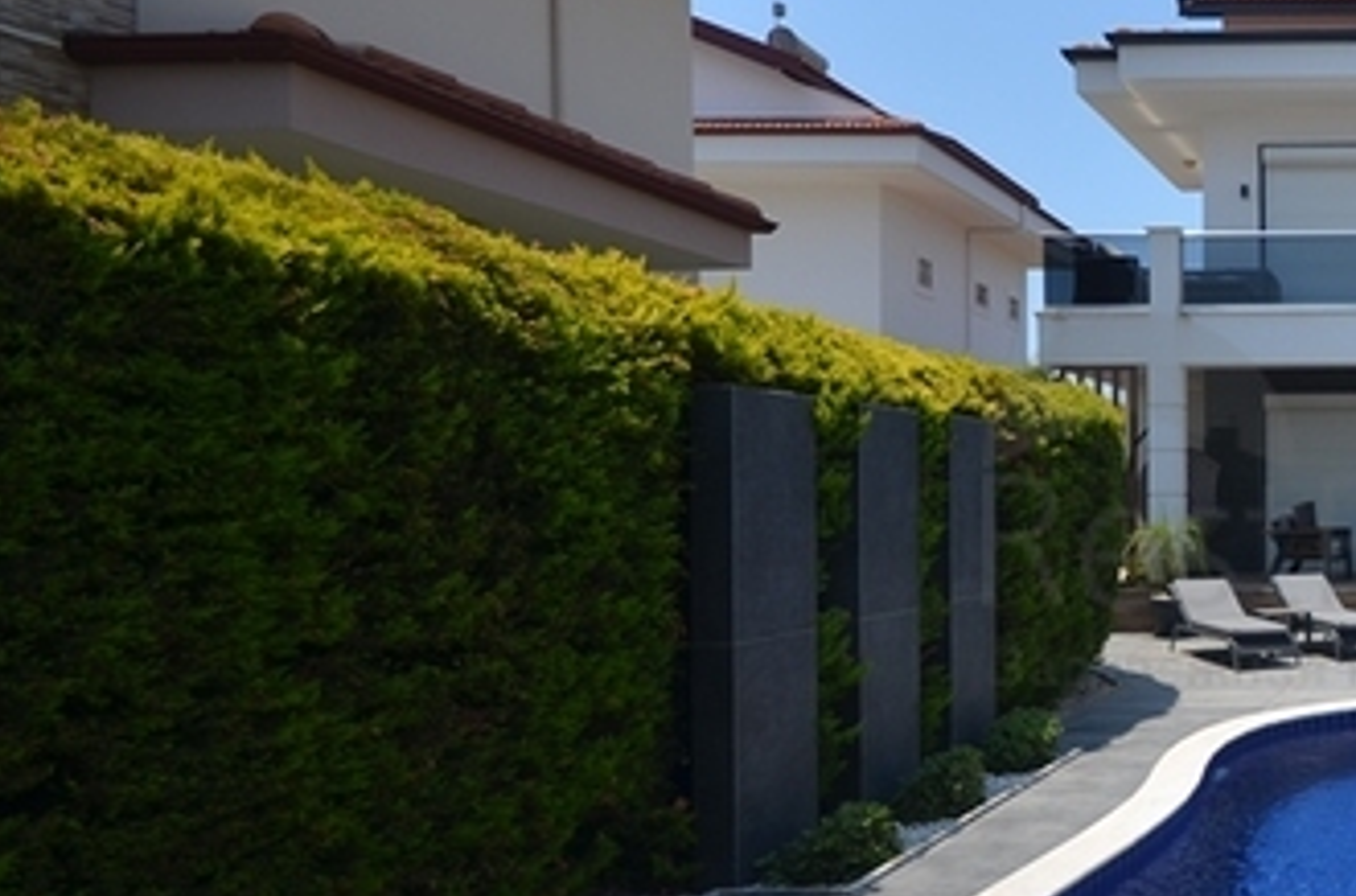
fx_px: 1239
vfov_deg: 39.7
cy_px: 510
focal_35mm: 33
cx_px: 1481
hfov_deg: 44.3
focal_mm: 10
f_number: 9
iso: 100
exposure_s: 1/320
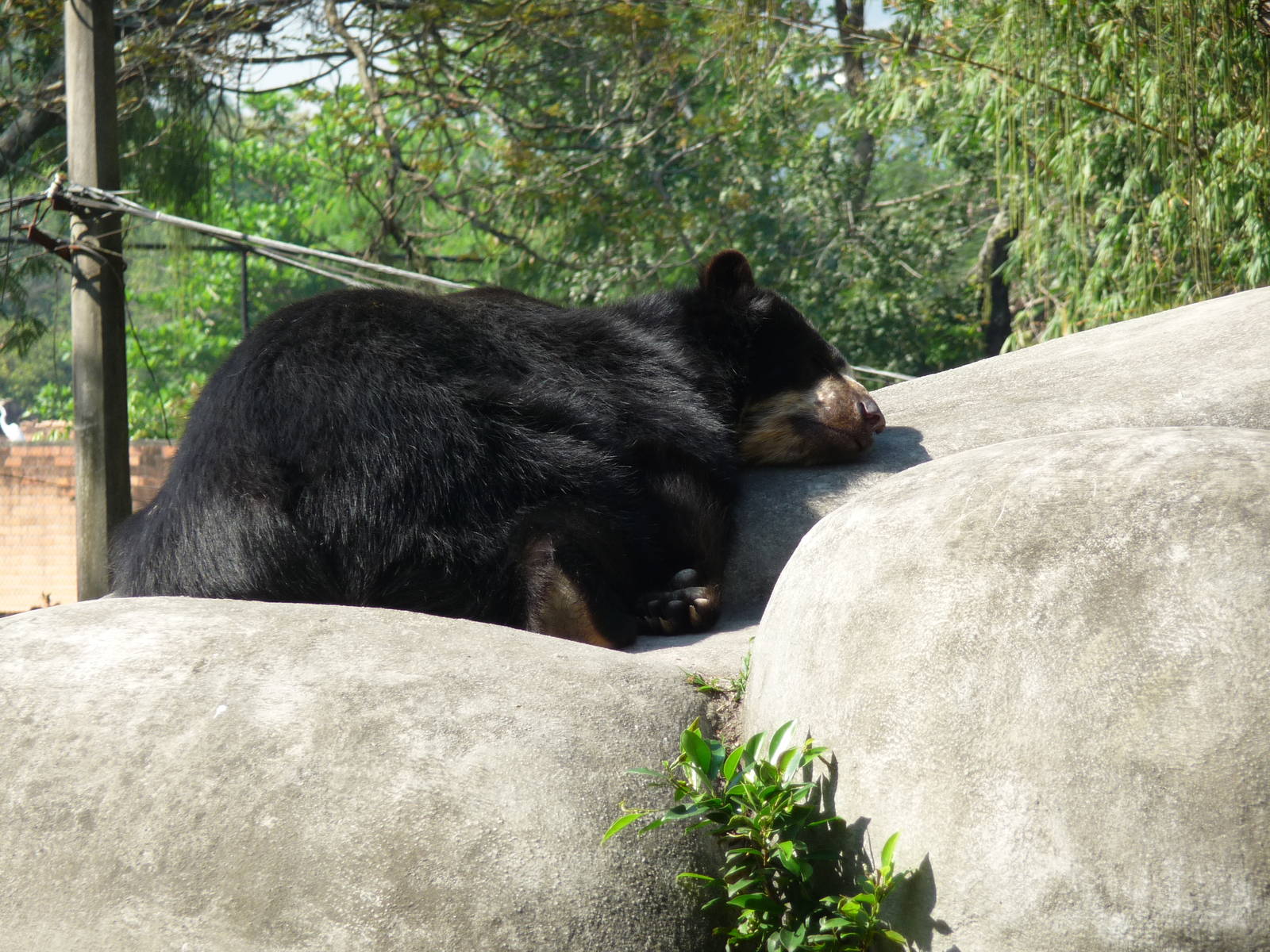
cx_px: 635
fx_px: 9392
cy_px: 476
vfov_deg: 5.8
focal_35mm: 256
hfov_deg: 7.7
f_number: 4.9
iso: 100
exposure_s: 1/160
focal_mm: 44
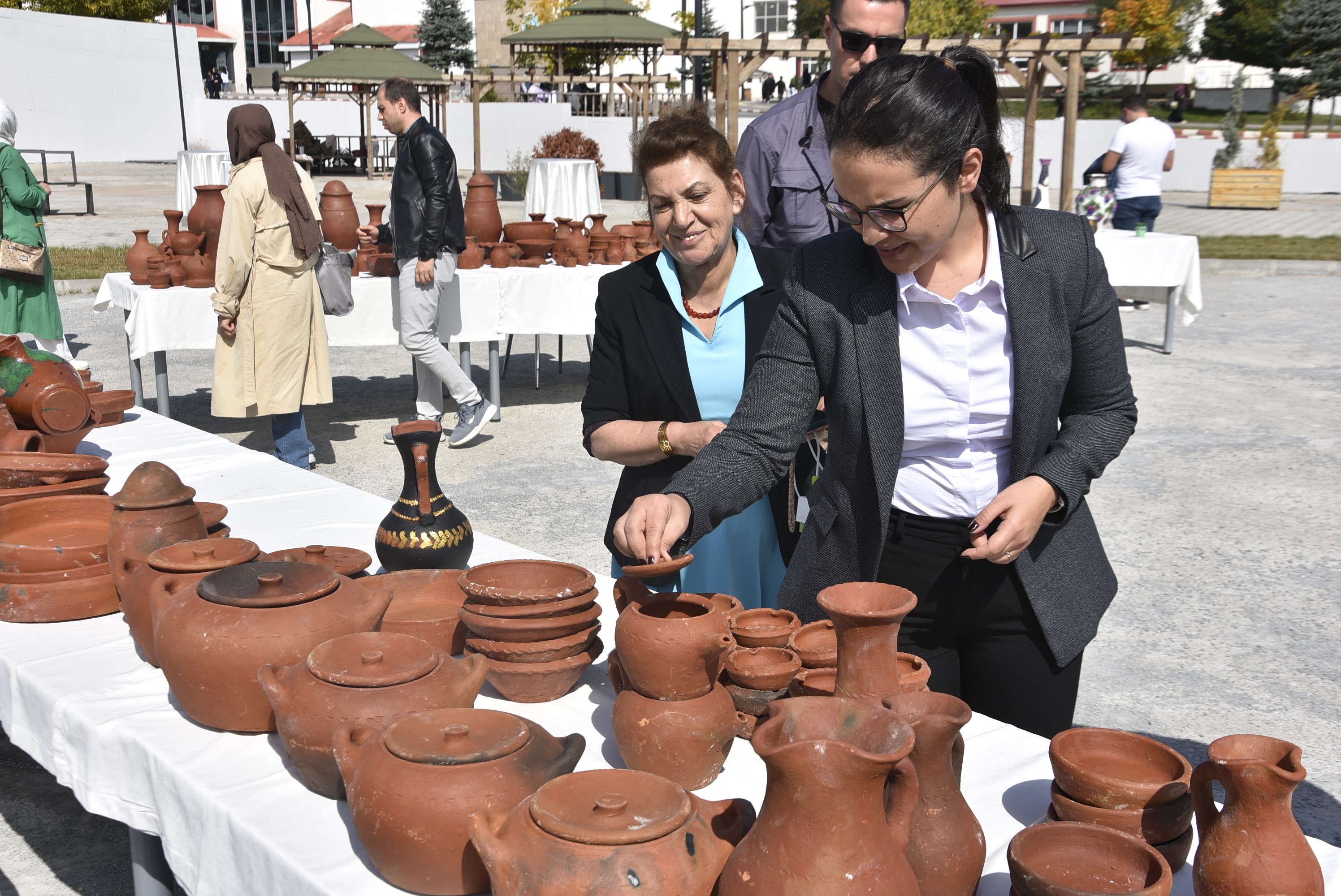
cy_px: 448
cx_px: 670
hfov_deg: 46.4
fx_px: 1566
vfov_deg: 31.9
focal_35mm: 42
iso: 110
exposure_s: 1/500
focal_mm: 28
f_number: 8
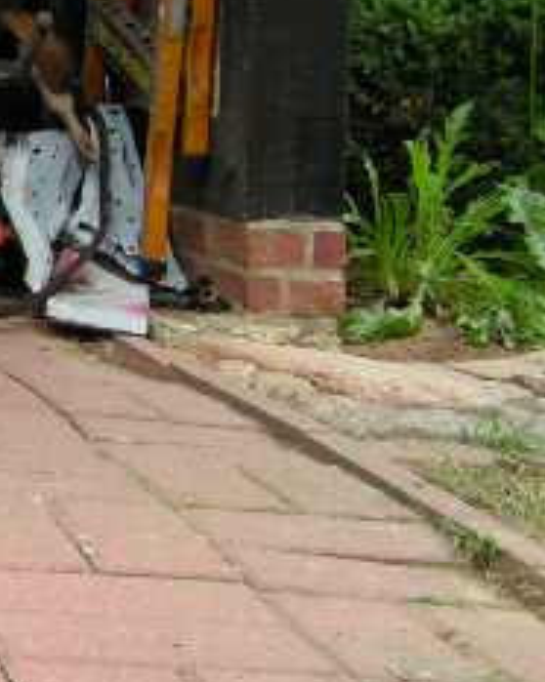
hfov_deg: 13.9
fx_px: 2059
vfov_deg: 18.7
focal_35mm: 102
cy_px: 140
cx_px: -343
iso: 100
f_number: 2.8
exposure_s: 1/50
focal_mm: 6.3
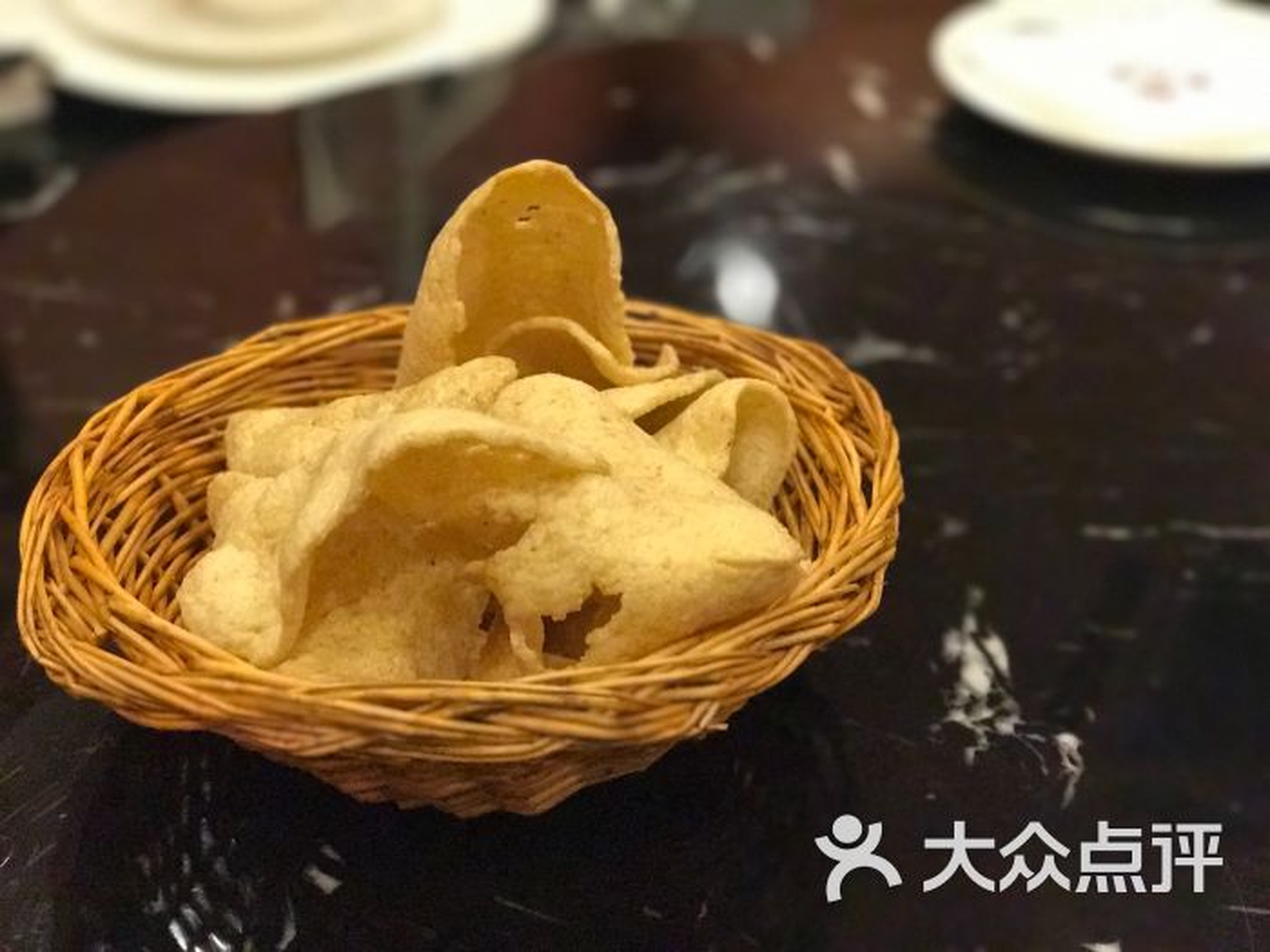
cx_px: 635
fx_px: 2091
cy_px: 476
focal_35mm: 57
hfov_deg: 33.8
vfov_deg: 25.7
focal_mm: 6.6
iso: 1000
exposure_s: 1/99
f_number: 2.8
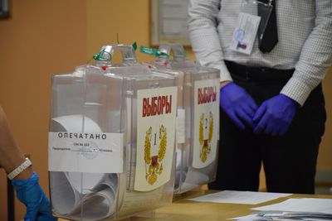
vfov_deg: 8.7
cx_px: 166
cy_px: 110
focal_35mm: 158
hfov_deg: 13.0
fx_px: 1453
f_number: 5.6
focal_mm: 105
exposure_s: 1/200
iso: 3200
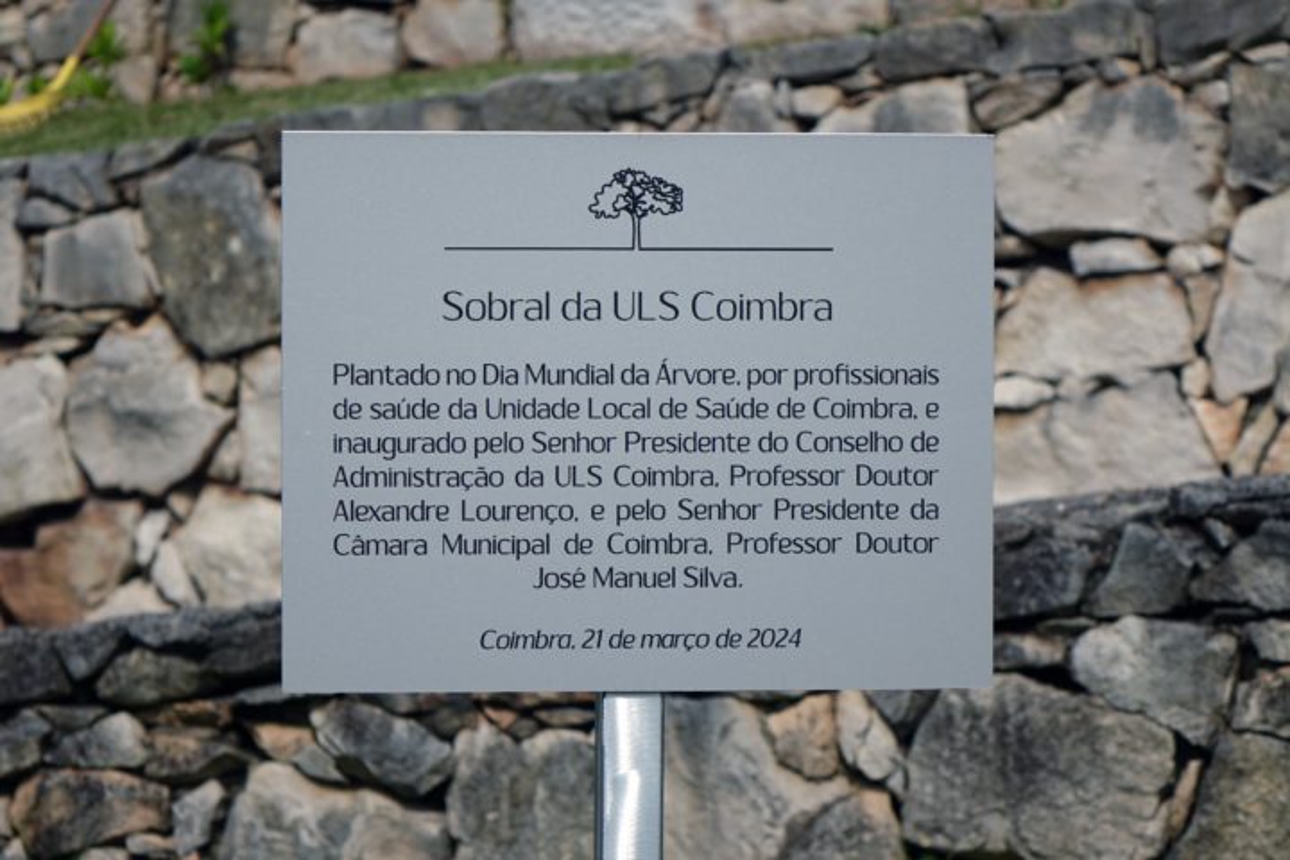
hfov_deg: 12.5
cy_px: 430
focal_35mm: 164
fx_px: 5876
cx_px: 645
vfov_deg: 8.4
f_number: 5.6
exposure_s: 1/800
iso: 100
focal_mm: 60.04
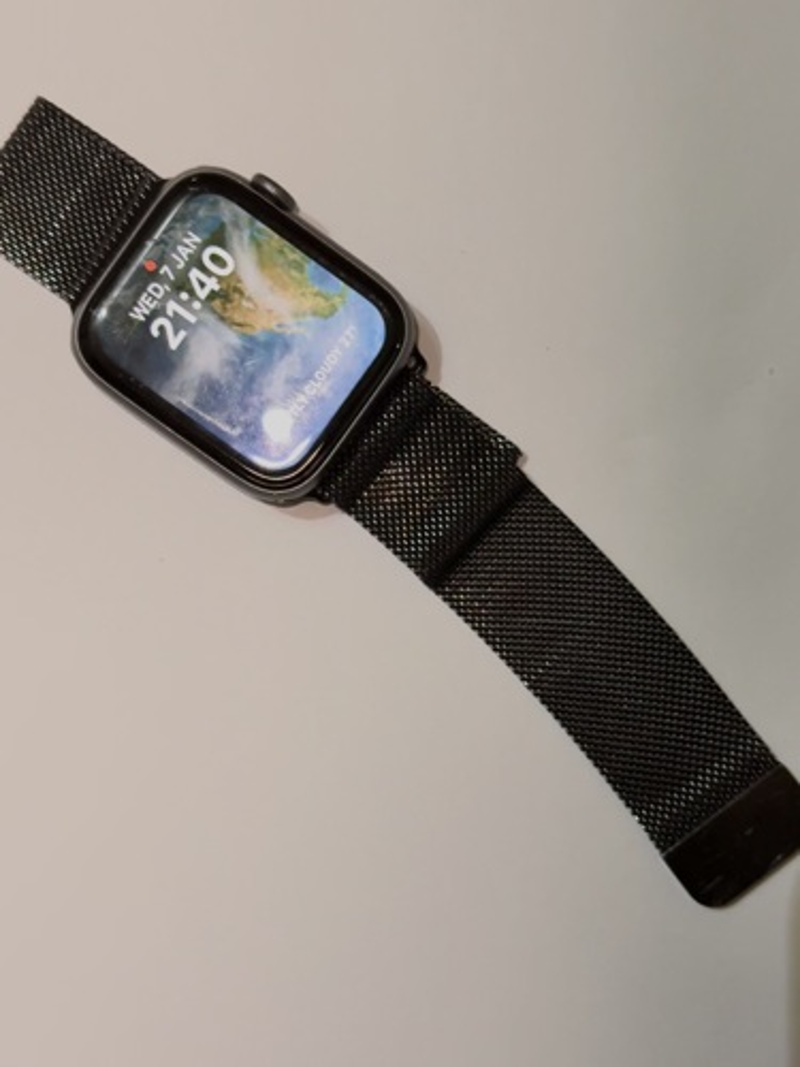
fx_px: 1479
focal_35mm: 48
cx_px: 400
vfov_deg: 39.7
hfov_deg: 30.3
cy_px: 534
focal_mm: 6.76
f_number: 1.78
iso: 50
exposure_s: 1/61
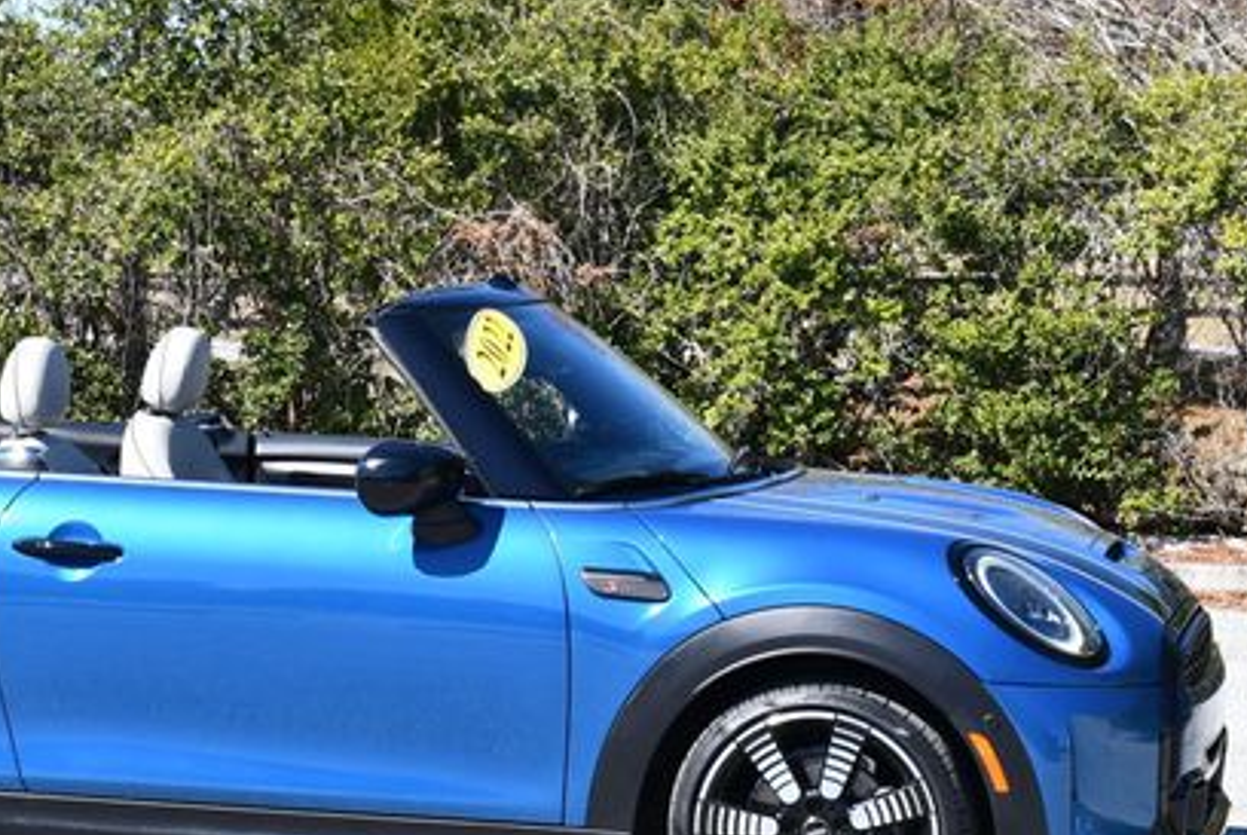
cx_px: 367
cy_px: 428
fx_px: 3918
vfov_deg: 12.2
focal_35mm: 113
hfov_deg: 18.0
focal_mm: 36
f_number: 8
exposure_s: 1/250
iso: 180
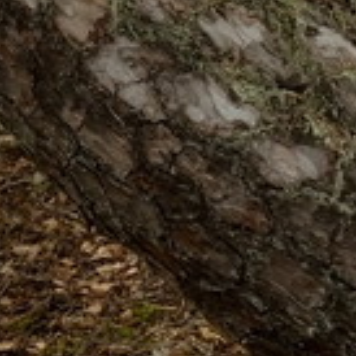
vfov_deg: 8.8
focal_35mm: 191
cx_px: 813
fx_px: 2222
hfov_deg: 8.5
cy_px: -281
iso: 200
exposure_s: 1/8
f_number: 20
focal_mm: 21.4
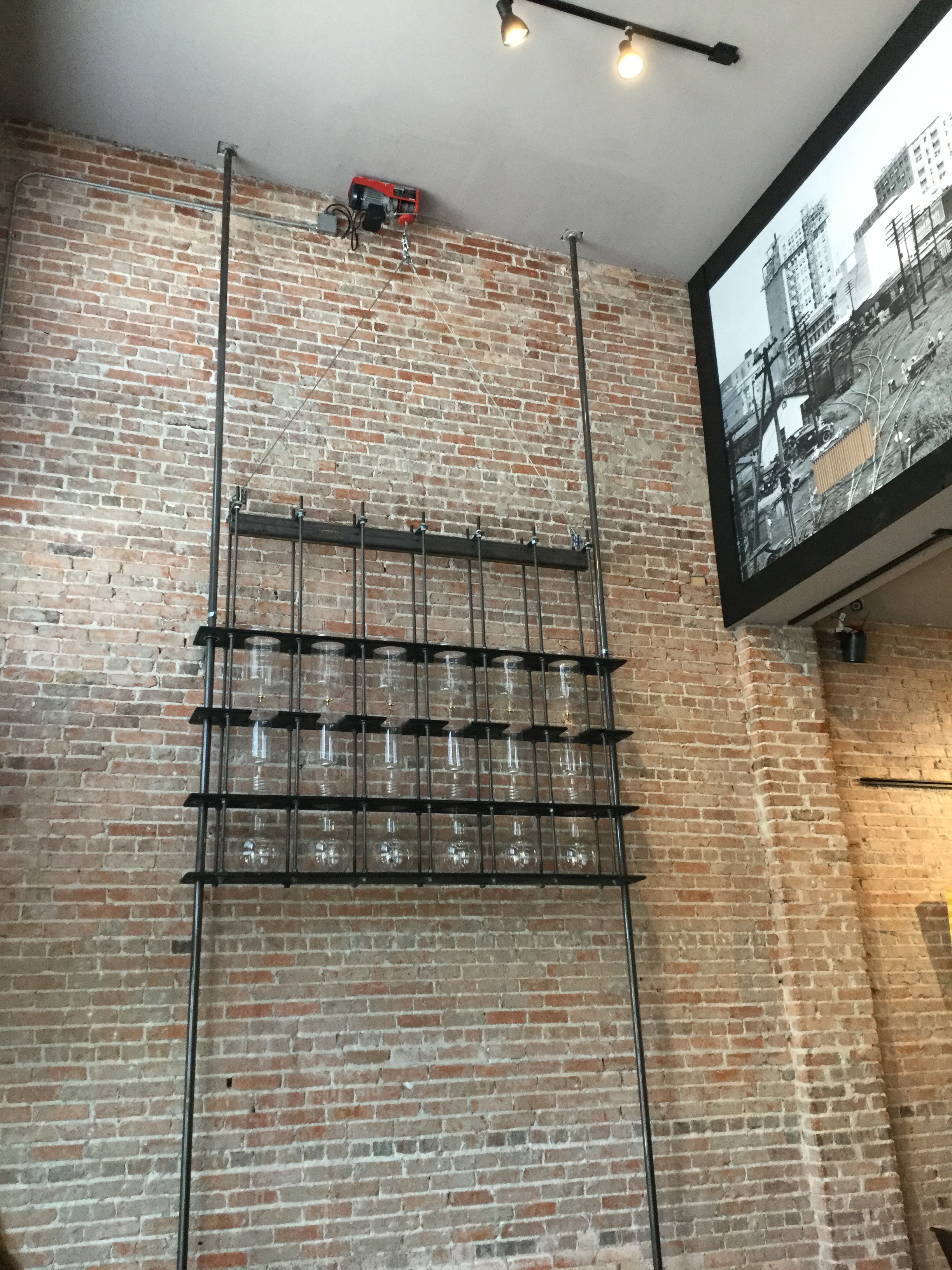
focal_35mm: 31
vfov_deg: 58.4
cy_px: 635
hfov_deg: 45.4
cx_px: 476
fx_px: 1137
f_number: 2.4
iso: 125
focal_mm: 3.3
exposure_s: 1/30
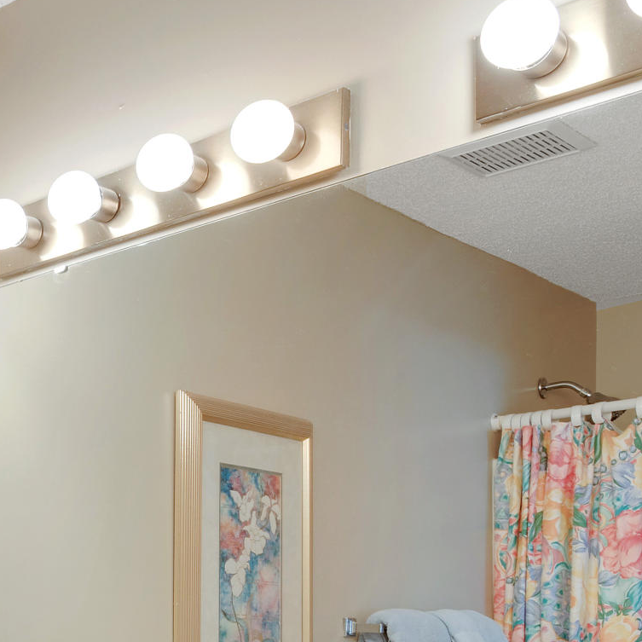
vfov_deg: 26.4
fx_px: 1280
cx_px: -308
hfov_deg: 23.1
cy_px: 663
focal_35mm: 61
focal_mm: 18
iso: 200
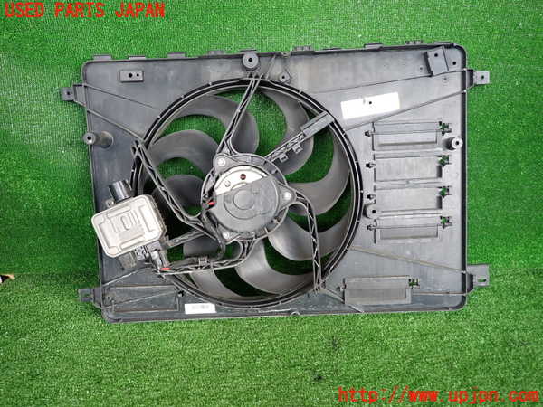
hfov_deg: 69.4
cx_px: 272
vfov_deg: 54.9
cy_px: 204
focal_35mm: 25
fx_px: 392
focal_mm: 4.5
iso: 200
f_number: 2
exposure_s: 1/40
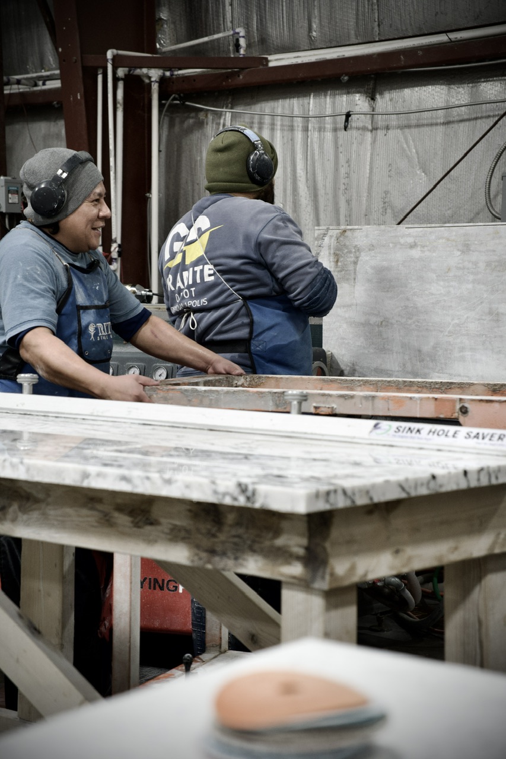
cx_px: 253
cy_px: 380
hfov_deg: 18.2
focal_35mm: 75
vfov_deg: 27.0
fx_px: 1582
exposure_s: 1/160
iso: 640
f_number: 4
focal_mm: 50
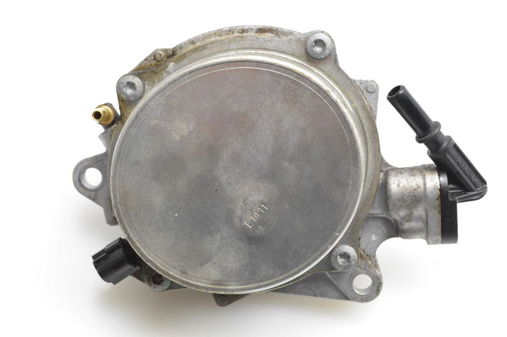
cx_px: 254
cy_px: 168
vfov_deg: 16.5
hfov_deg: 24.6
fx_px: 1161
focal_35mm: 82
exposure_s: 1/250
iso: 6400
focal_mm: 55
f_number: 8
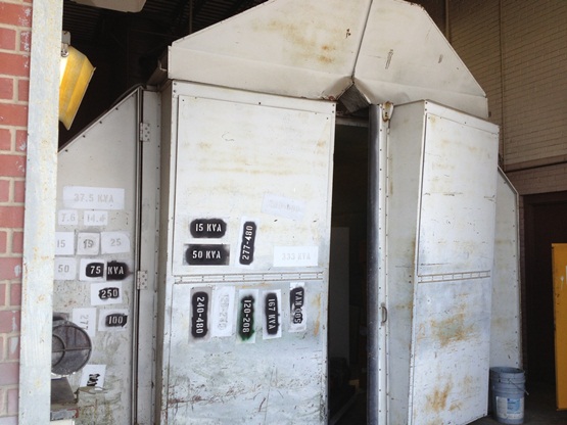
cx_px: 284
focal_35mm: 35
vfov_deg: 40.7
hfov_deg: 52.6
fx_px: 573
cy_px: 212
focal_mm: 4.28
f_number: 2.4
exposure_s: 1/277
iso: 50
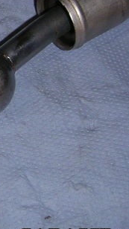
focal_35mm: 86
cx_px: -92
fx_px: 524
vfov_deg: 24.5
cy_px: 62
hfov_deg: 12.9
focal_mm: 6
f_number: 6.7
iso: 160
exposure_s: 1/45
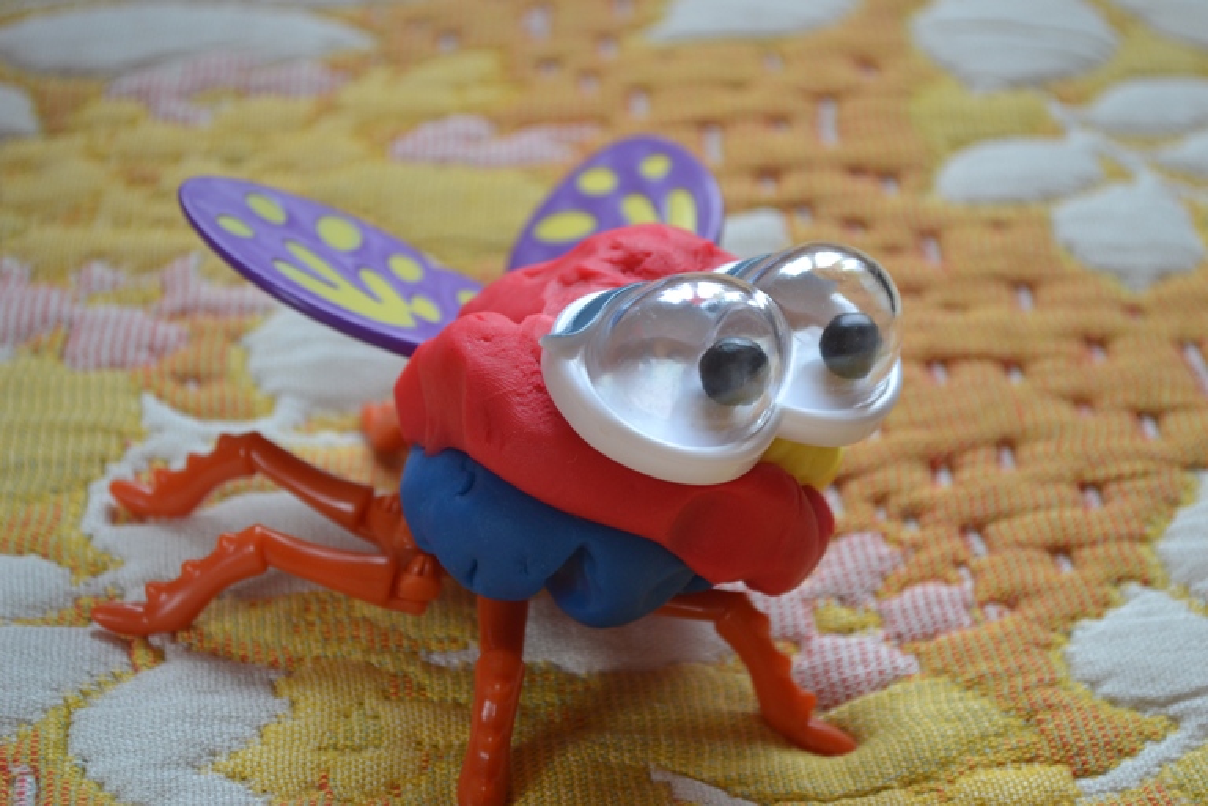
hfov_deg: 27.0
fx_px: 2516
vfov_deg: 18.2
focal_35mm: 75
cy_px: 403
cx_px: 604
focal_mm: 50
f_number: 5.6
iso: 400
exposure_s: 1/25
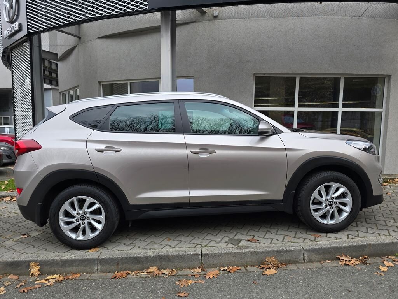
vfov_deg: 58.9
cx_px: 199
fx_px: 264
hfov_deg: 73.9
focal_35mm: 23
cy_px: 150
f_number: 1.7
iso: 12
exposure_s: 1/200
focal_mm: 6.3
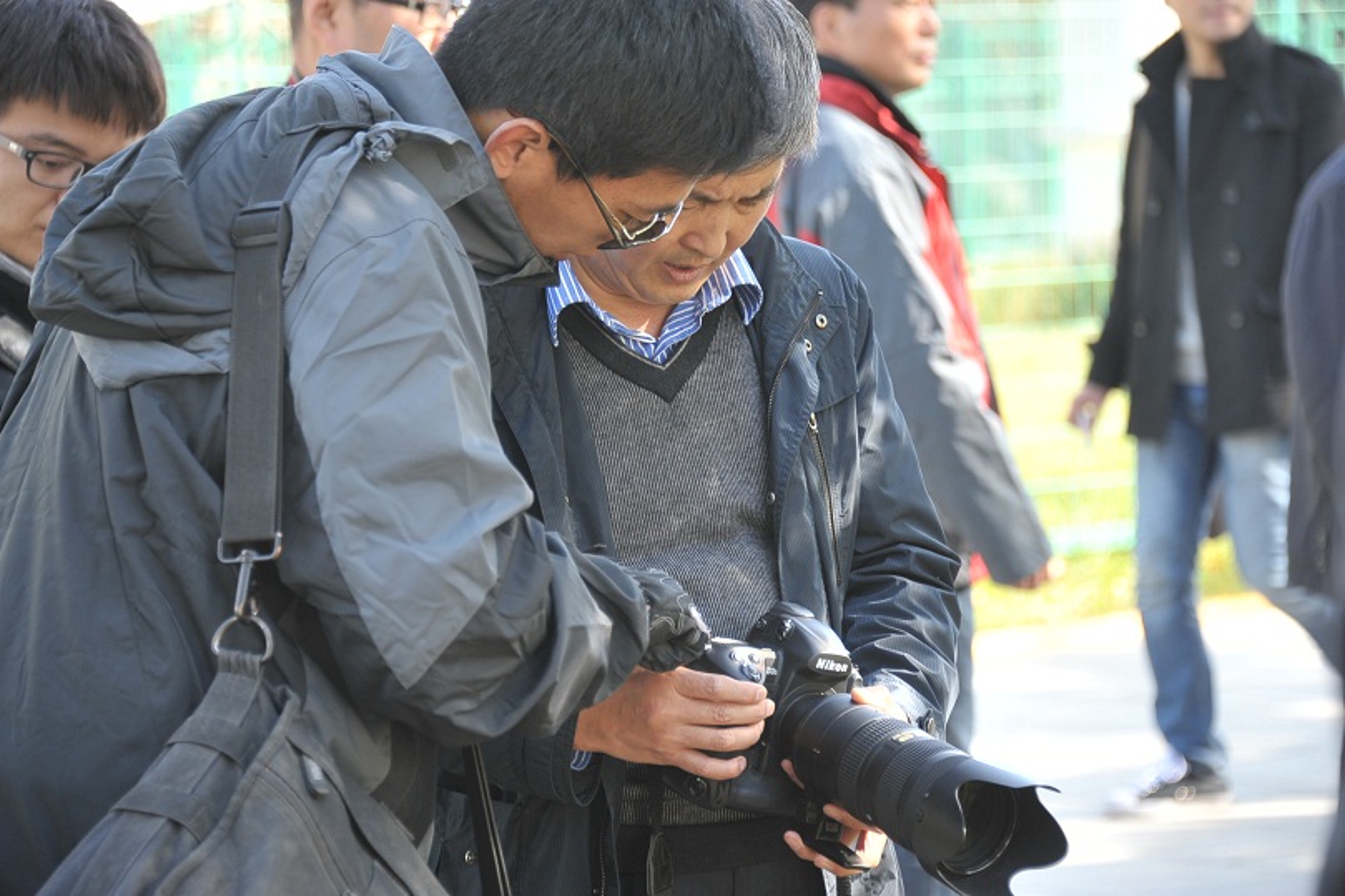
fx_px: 5042
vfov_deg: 10.2
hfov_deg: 15.2
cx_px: 672
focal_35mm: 135
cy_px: 448
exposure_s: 1/160
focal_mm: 135
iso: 400
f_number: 5.6
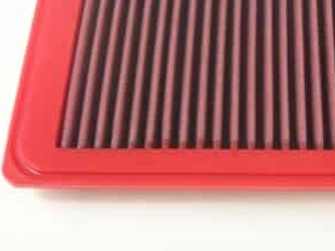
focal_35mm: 65
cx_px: 289
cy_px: 55
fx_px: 629
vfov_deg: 22.3
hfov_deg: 28.9
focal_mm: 5.7
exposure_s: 1/55.7
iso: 400
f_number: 2.8
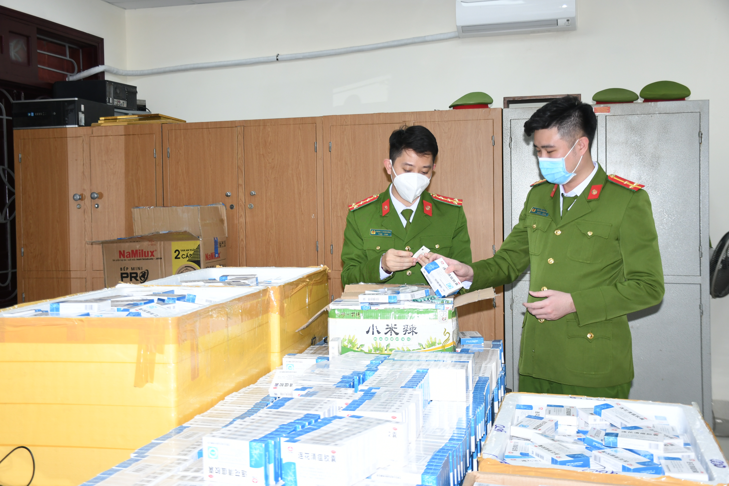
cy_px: 243
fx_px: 911
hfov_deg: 43.6
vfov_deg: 29.9
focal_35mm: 45
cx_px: 364
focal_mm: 30
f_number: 4.5
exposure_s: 1/200
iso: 500
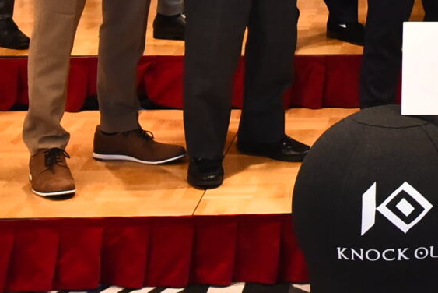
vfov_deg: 11.4
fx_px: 1412
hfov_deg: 16.6
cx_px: 580
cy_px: -130
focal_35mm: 116
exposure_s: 1/200
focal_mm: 34
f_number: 4
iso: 5000
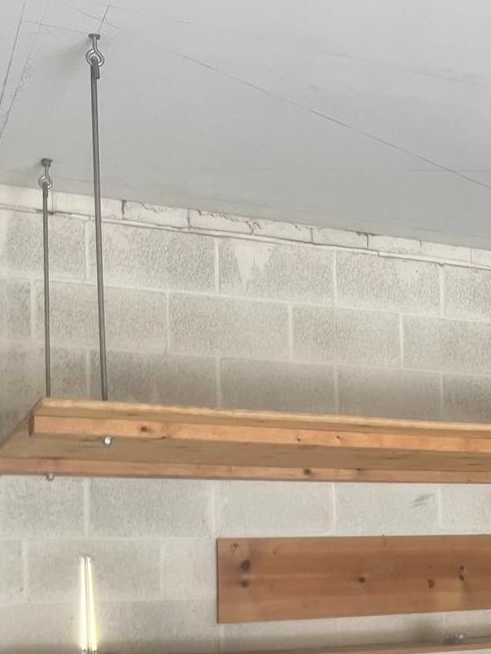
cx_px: 557
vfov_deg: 30.6
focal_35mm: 61
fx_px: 1154
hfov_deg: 22.5
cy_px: 562
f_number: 1.5
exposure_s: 1/60
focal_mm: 5.7
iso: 80
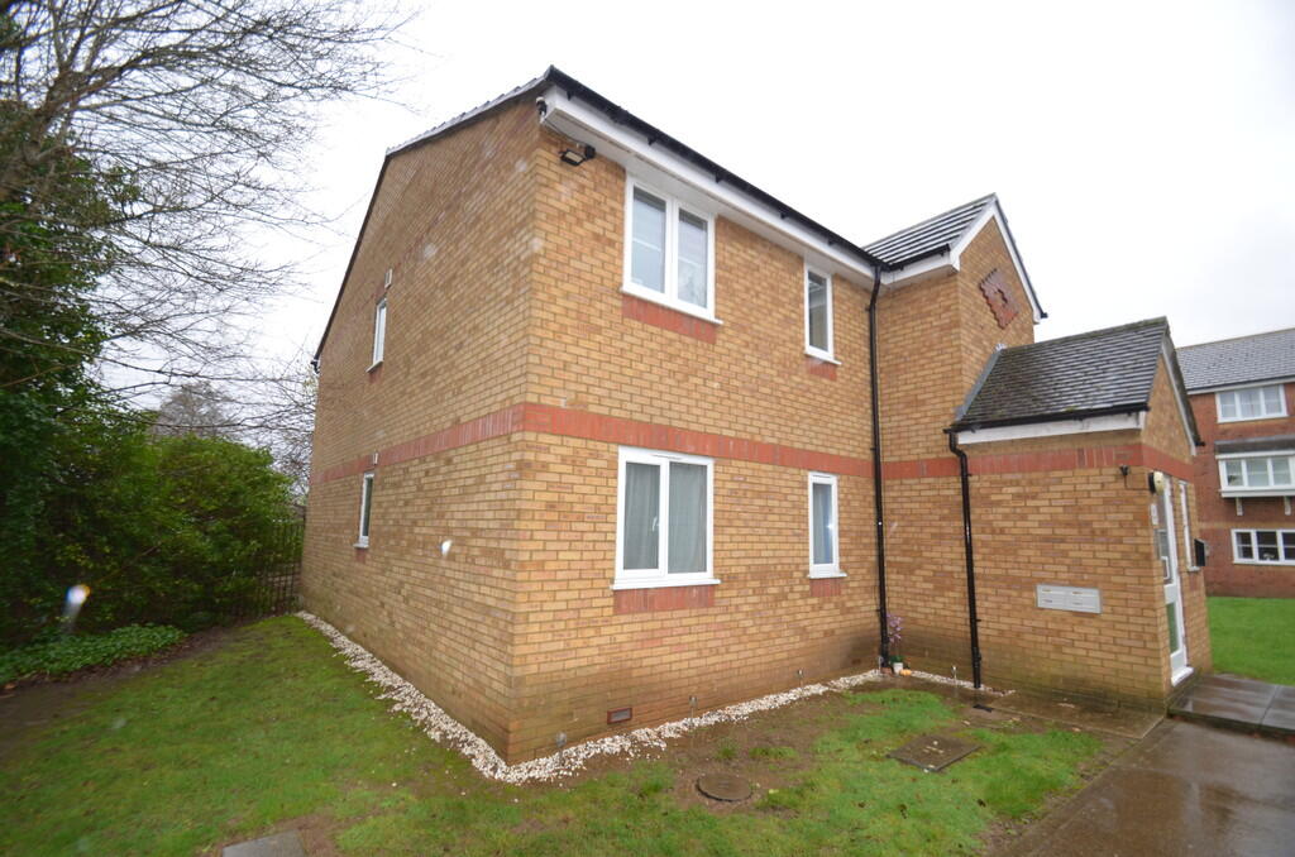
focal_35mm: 15
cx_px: 648
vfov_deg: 77.1
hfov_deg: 100.5
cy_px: 428
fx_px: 538
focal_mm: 10
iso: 200
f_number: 3.5
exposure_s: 1/160
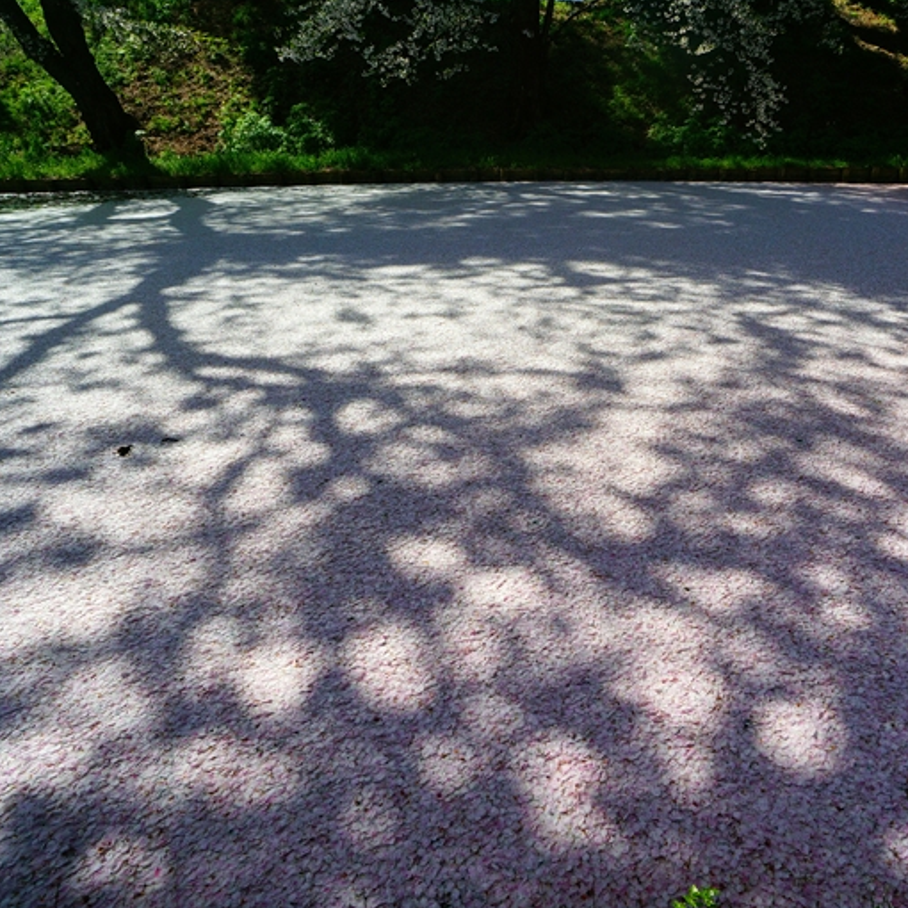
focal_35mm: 20
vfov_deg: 74.8
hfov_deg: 73.9
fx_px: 594
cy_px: 461
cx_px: 550
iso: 100
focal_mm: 10
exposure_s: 1/400
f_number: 8
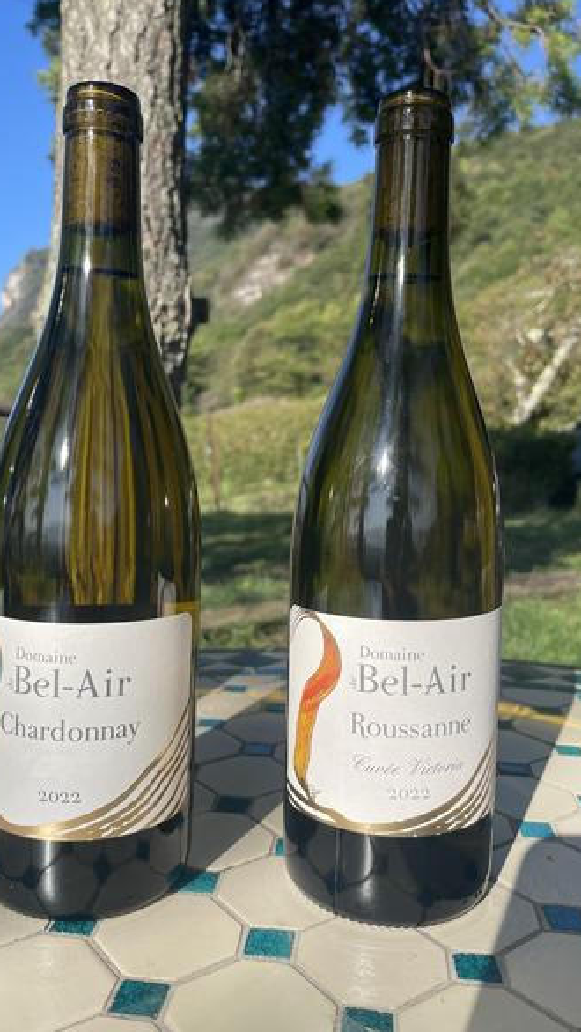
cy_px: 520
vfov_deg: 66.1
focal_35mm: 29
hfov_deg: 40.2
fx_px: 794
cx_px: 264
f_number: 1.6
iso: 32
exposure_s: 1/2618
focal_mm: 4.2
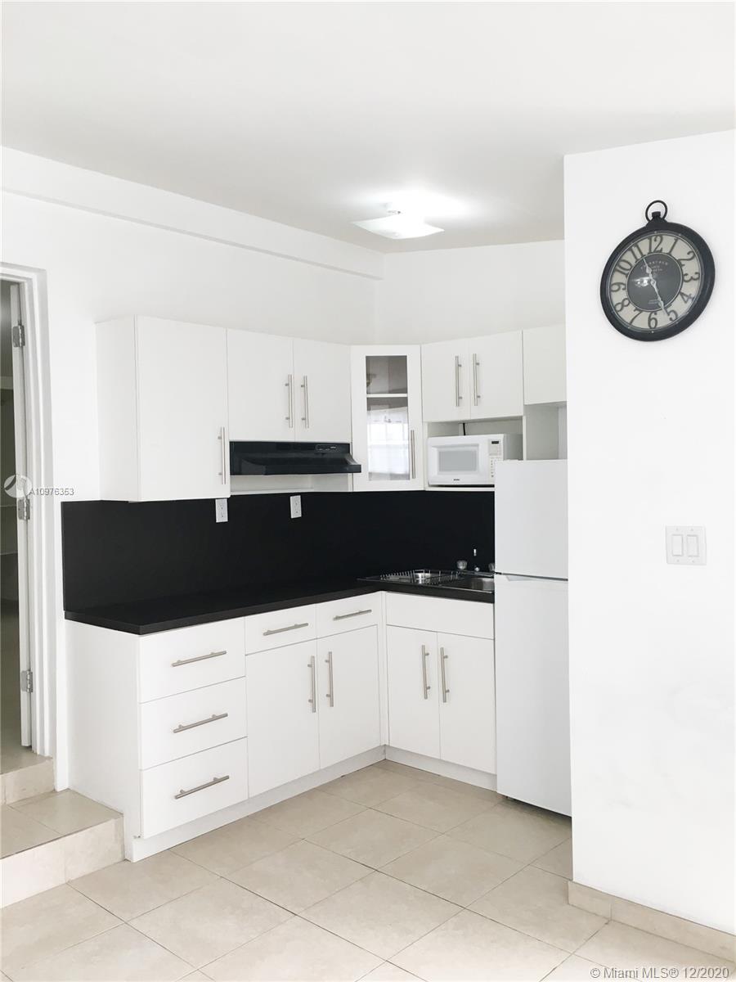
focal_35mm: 29
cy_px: 491
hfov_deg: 48.2
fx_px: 822
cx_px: 368
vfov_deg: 61.7
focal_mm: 4.15
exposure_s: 1/40
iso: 25
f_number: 2.2
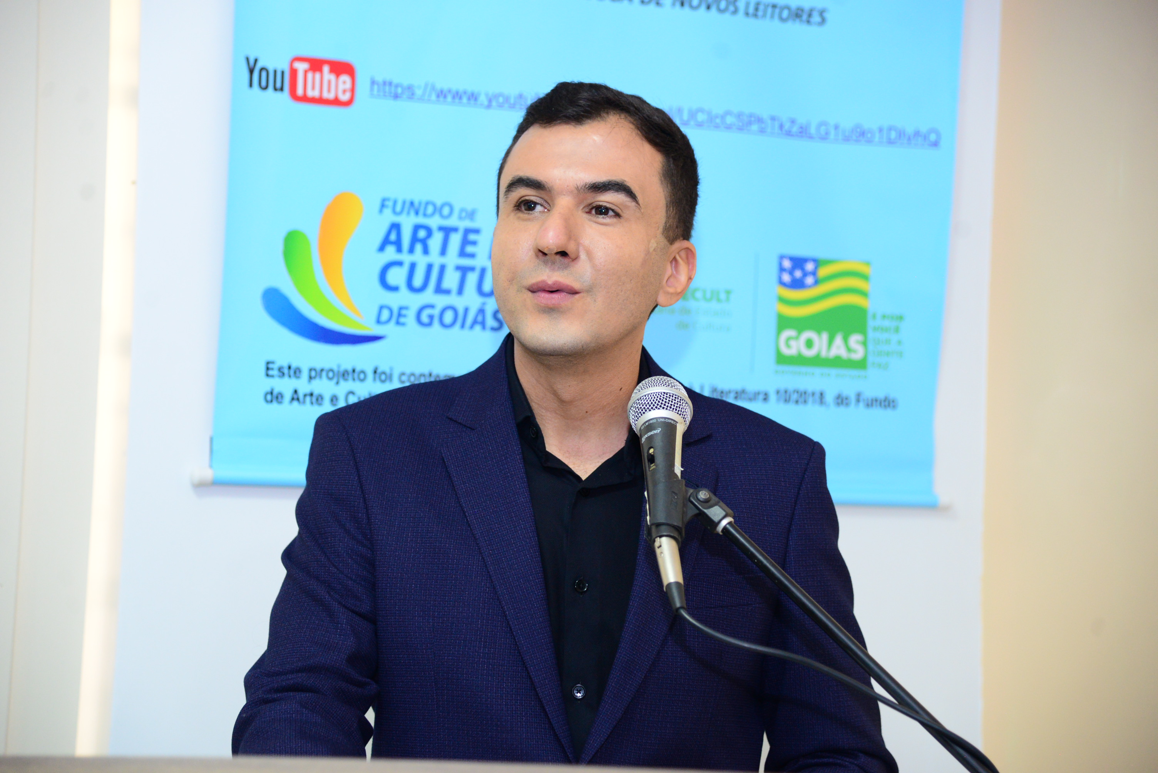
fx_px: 2960
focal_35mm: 92
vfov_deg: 14.9
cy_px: 386
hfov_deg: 22.1
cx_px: 579
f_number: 4
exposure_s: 1/80
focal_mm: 92
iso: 2500
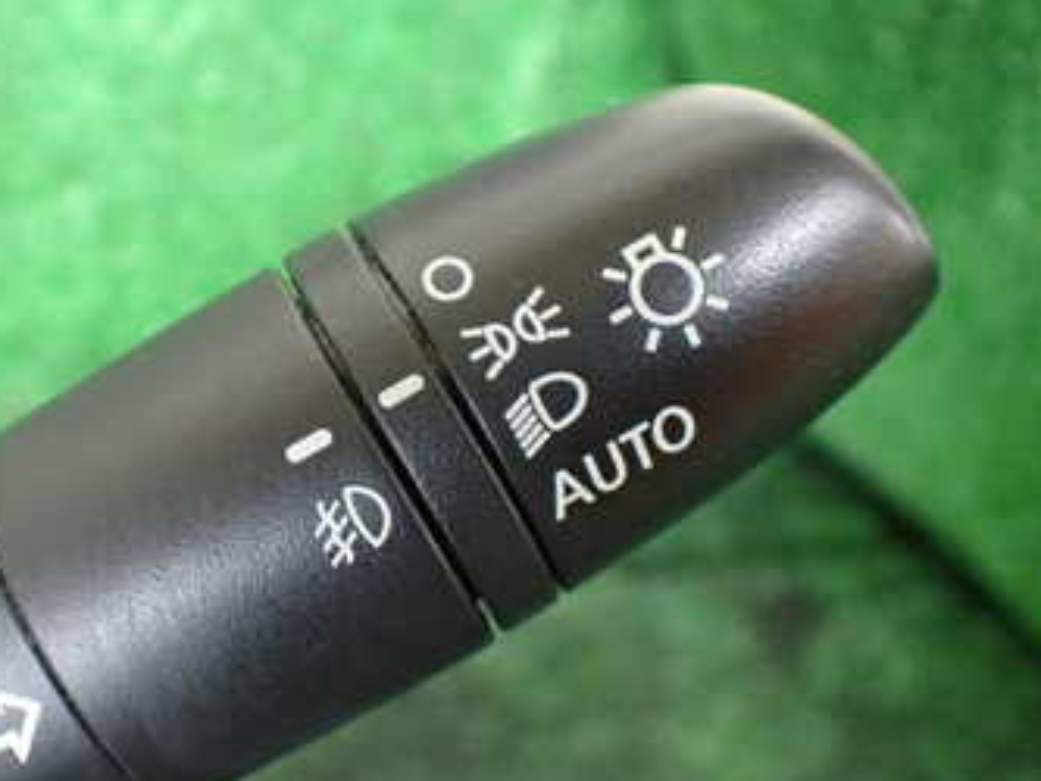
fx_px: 1625
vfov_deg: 27.0
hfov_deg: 34.8
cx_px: 269
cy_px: 397
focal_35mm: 54
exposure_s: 1/80
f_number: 2.3
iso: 800
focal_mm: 5.4
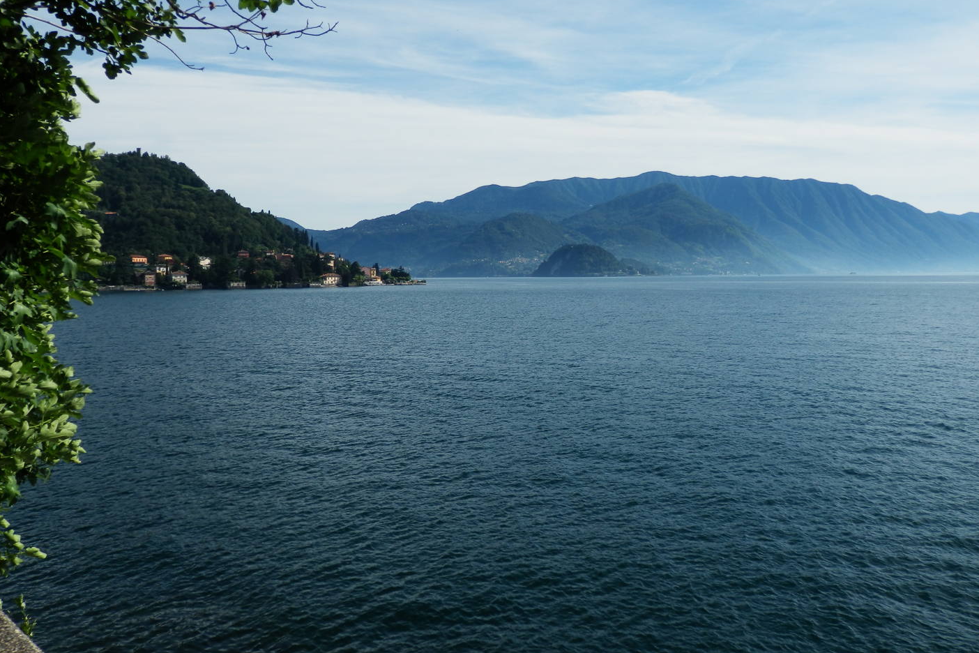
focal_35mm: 32
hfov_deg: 58.7
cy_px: 277
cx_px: 496
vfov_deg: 41.0
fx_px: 870
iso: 80
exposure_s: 1/160
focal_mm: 5.5
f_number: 9.4
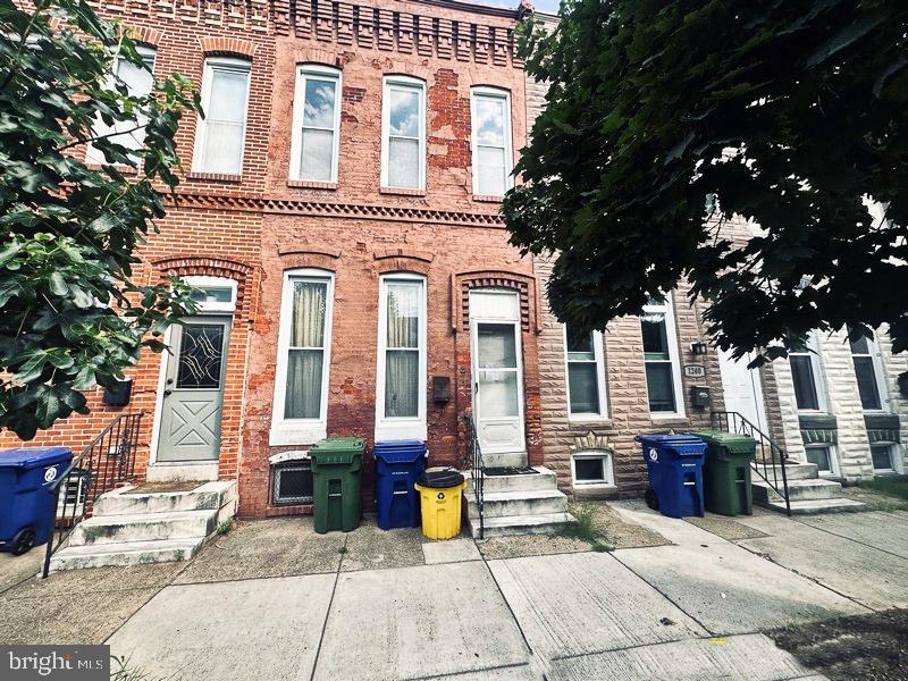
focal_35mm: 14
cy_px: 340
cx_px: 454
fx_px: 367
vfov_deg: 85.7
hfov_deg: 102.1
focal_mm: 2.22
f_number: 2.2
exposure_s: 1/698
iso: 40
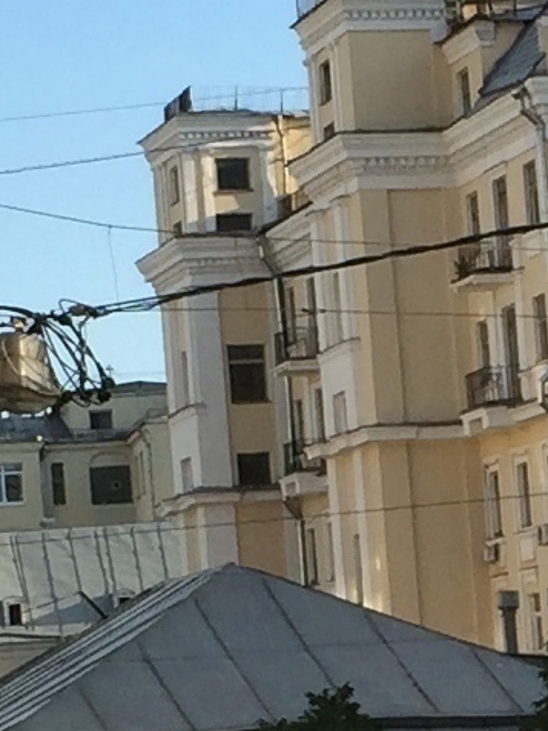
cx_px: 728
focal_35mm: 199
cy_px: 843
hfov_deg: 7.4
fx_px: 4200
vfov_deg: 9.8
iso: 32
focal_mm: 4.15
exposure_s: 1/1099
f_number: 2.2
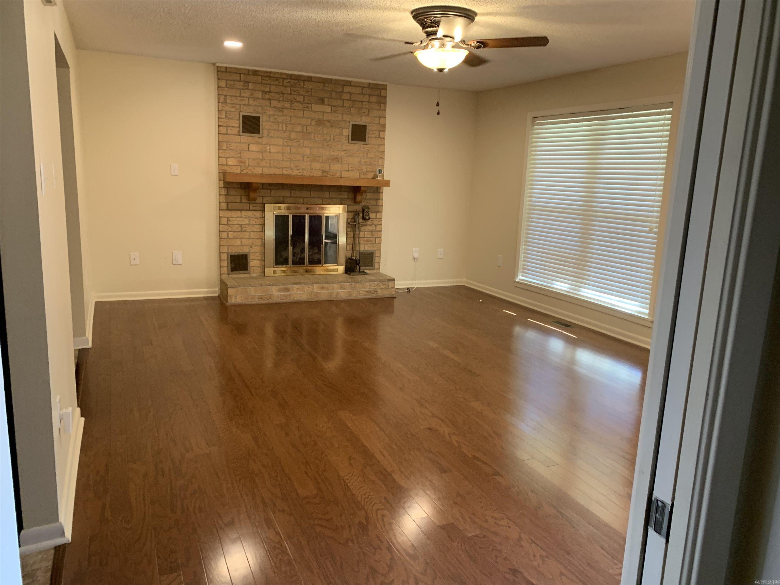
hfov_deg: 67.3
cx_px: 390
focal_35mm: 26
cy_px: 292
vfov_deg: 53.1
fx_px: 586
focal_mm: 4.25
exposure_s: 1/60
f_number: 1.8
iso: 200
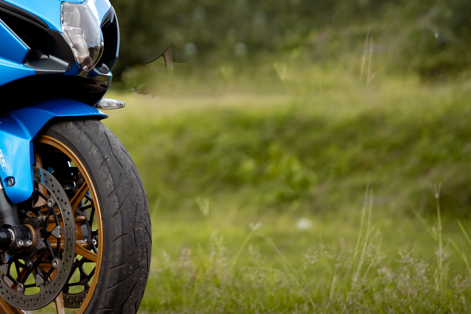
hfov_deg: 17.3
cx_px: 18
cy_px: -16
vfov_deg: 11.7
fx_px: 1518
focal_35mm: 116
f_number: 1.4
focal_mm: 50
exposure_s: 1/1250
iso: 100
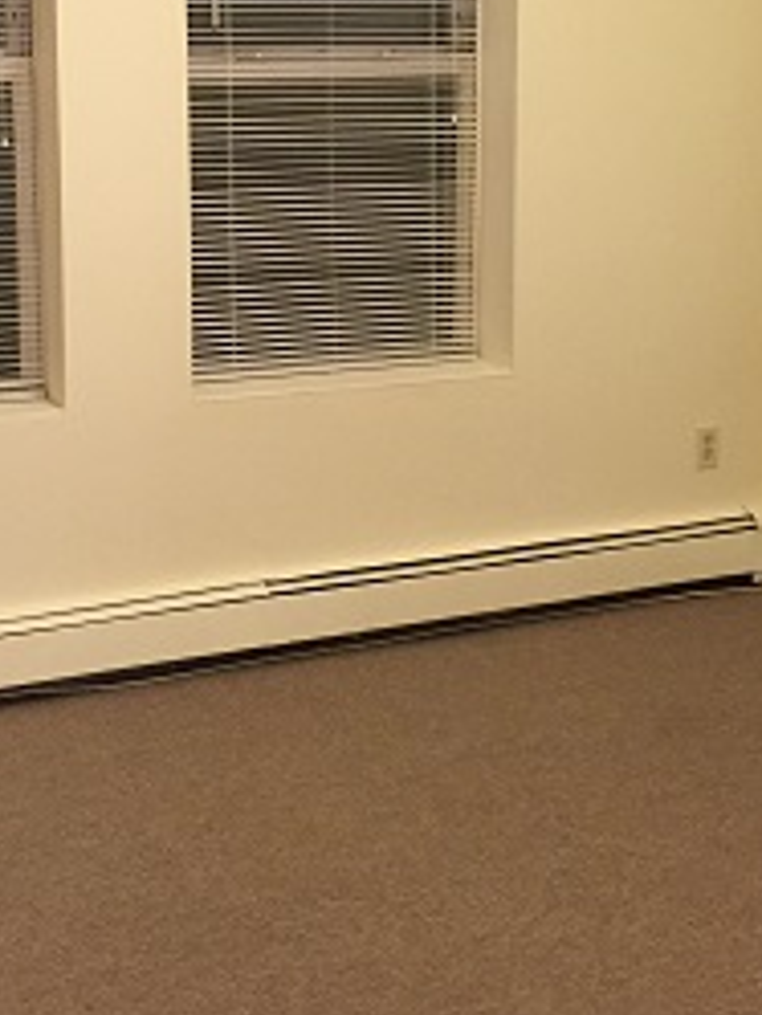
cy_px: 265
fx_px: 1672
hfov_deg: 25.5
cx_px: 253
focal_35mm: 57
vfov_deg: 33.2
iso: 160
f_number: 2.2
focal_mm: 4.15
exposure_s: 1/30
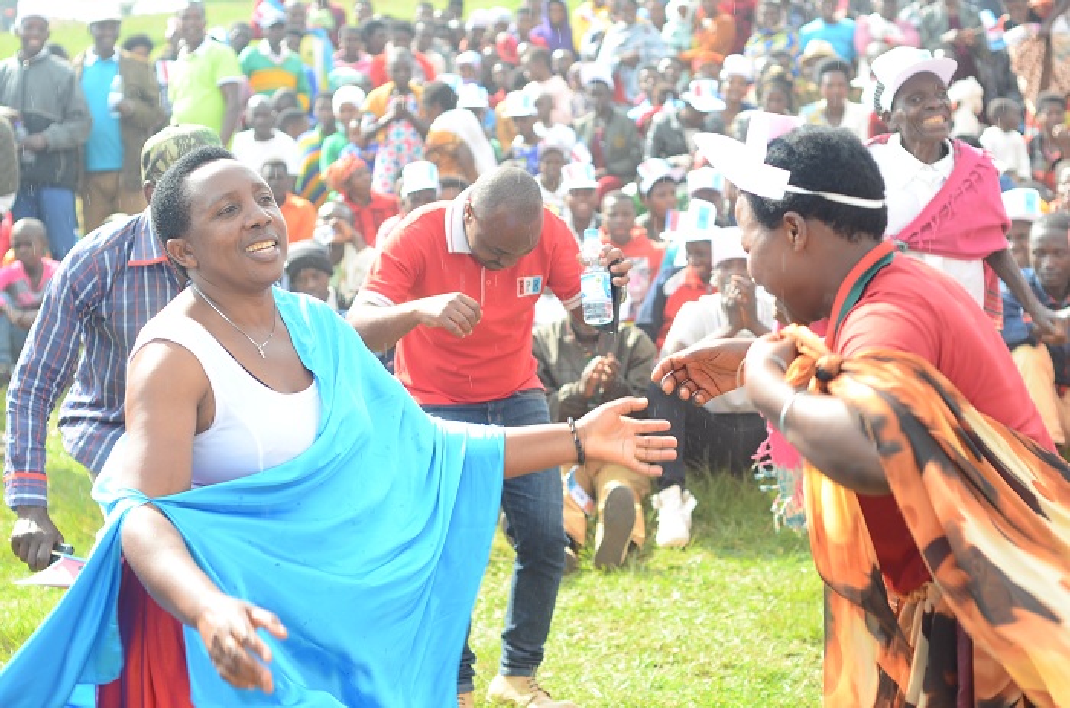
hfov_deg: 27.1
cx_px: 535
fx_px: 2224
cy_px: 354
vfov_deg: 18.1
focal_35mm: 75
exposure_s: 1/200
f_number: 3.2
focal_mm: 50
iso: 100
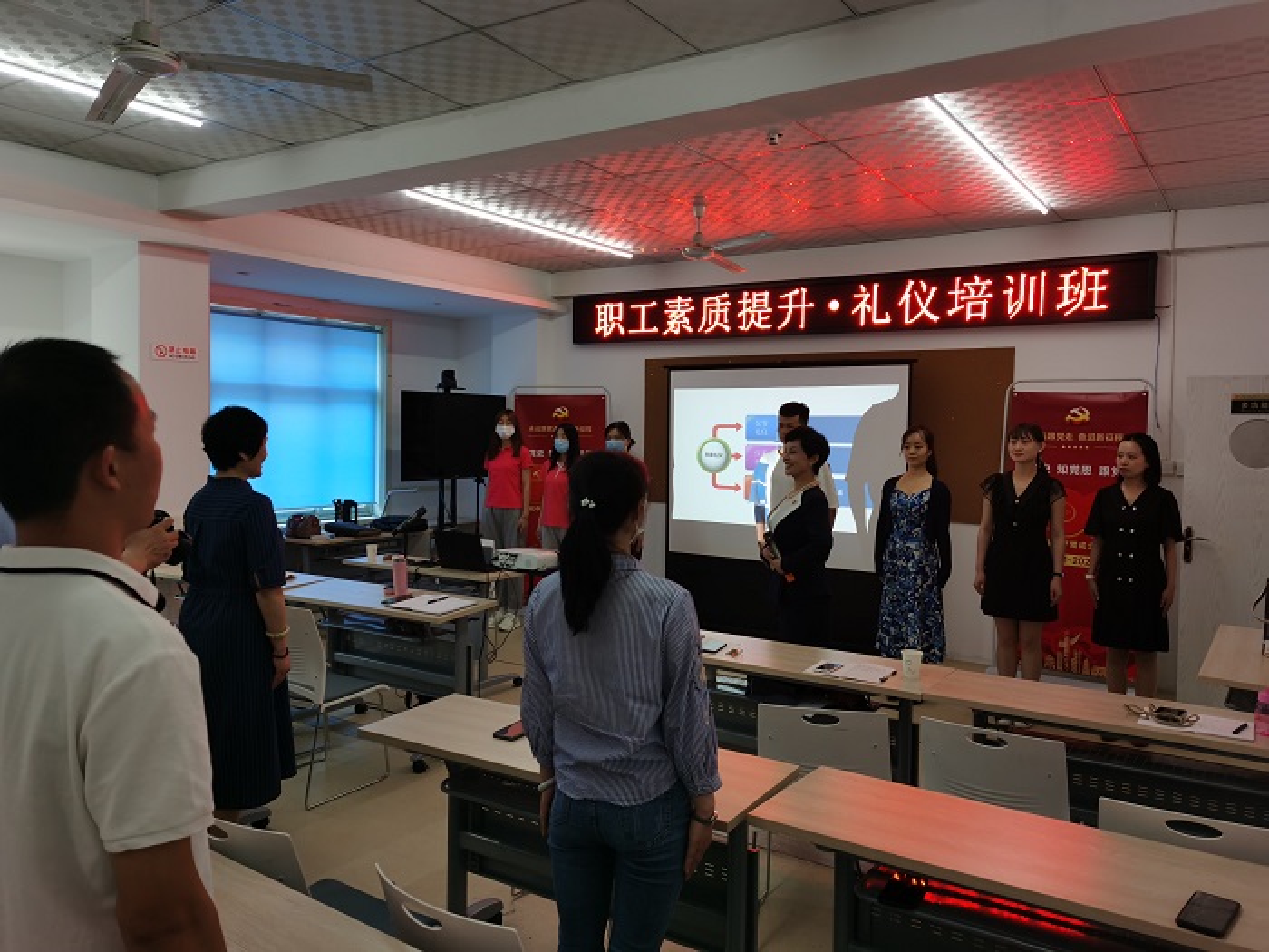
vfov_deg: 51.4
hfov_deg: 65.3
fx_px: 990
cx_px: 634
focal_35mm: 27
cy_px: 476
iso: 50
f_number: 1.6
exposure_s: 1/100
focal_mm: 5.56
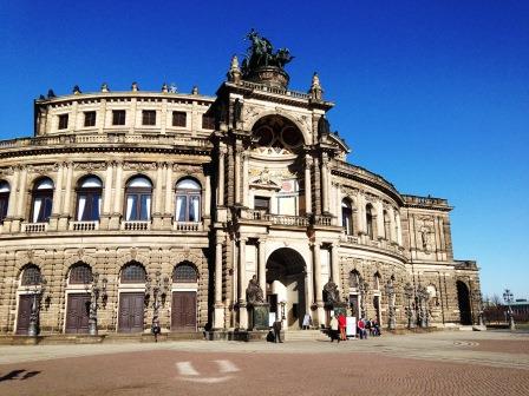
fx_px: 504
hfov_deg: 55.4
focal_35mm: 33
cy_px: 198
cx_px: 264
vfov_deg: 42.9
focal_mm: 4.12
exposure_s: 1/2262
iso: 50
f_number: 2.4
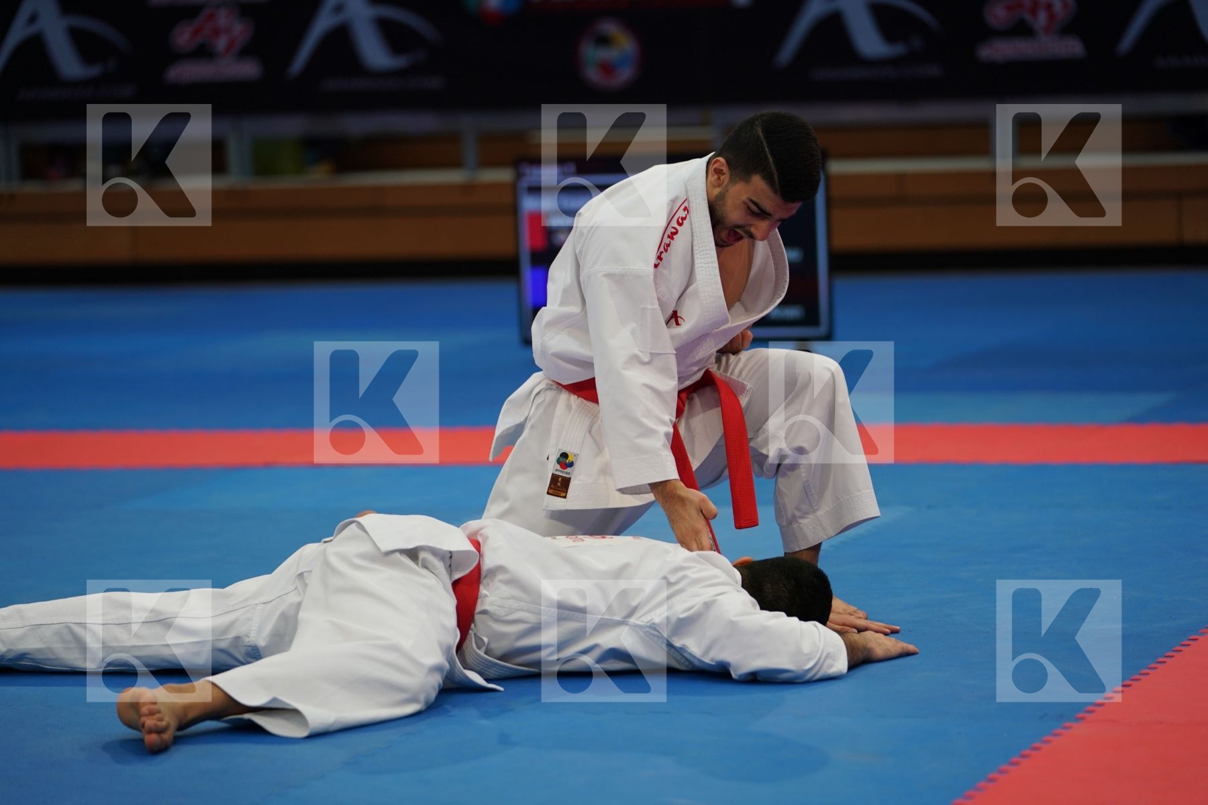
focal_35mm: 132
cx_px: 604
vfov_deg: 10.4
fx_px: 4429
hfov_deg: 15.5
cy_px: 402
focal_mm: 132
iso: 500
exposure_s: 1/500
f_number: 2.8
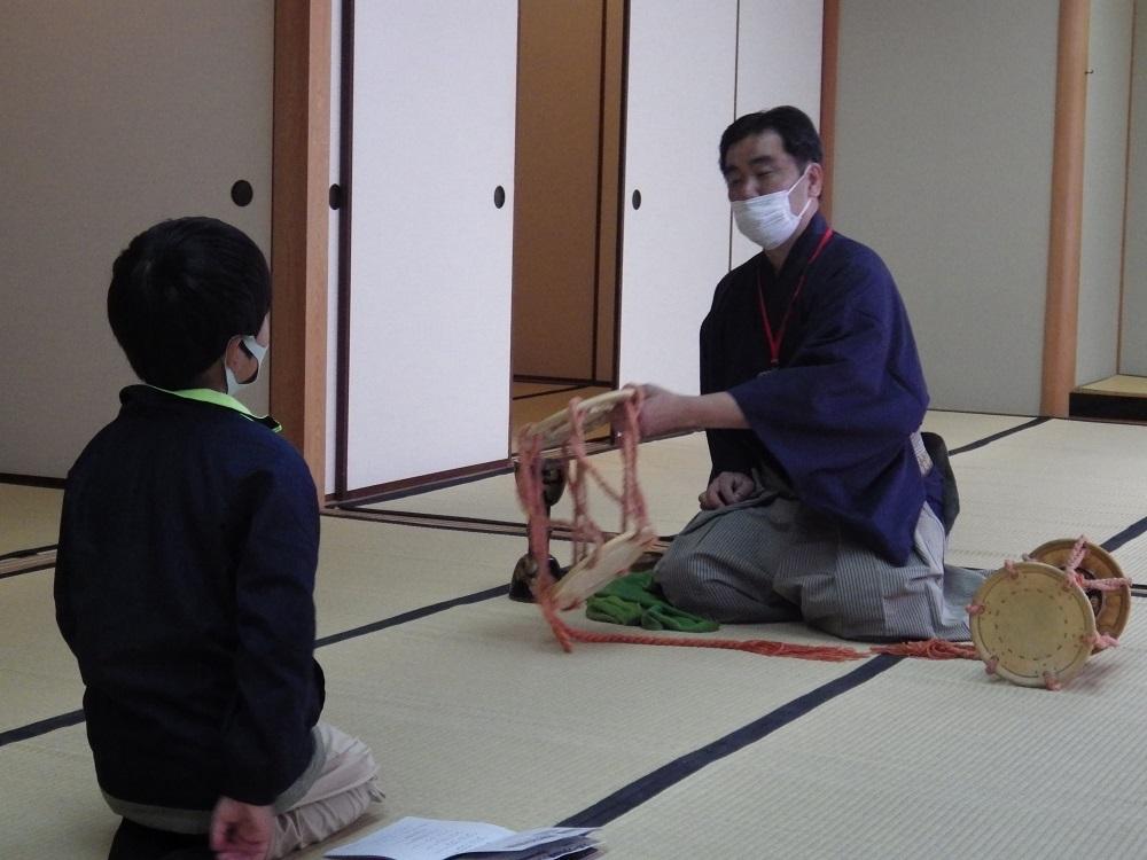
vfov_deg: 20.7
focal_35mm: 71
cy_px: 430
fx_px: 2353
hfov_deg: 27.4
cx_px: 574
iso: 640
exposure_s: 1/60
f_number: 4.2
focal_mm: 12.8
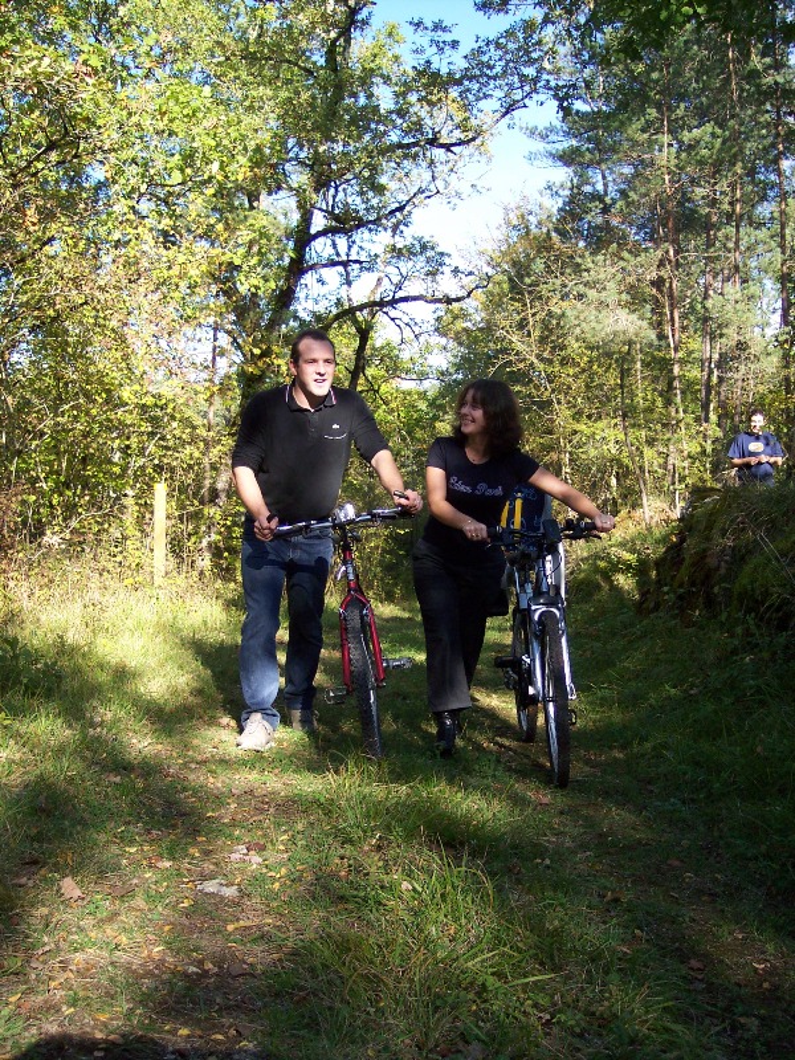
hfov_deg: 37.7
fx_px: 1164
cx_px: 398
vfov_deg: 49.0
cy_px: 530
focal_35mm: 38
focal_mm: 8
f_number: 2.8
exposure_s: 1/500
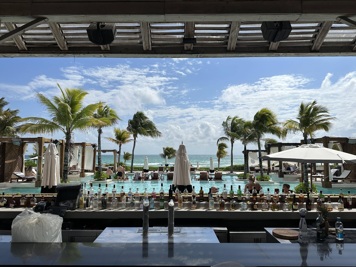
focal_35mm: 24
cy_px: 134
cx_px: 178
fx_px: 247
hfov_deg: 71.6
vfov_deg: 56.8
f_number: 1.78
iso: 80
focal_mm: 6.86
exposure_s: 1/13699
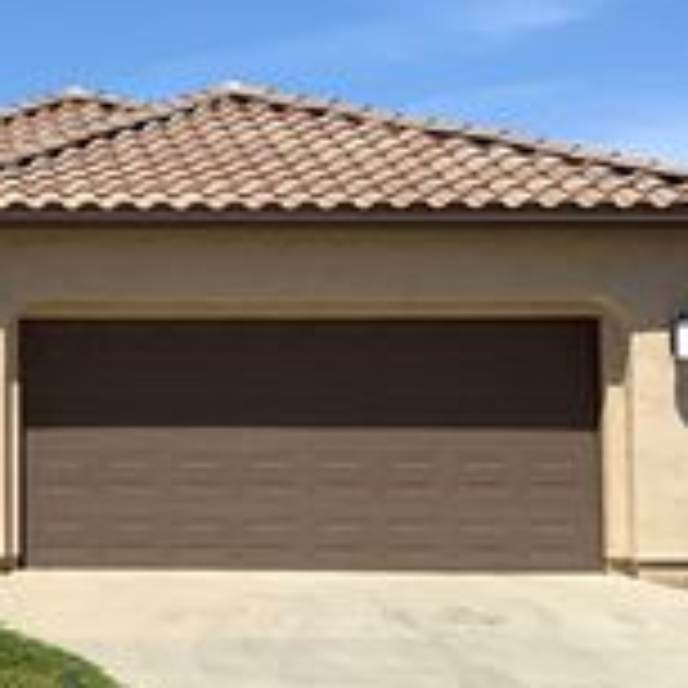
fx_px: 1889
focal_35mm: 84
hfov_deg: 19.2
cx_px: -180
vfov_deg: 20.6
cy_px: 335
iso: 20
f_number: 1.8
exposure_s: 1/2667
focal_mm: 3
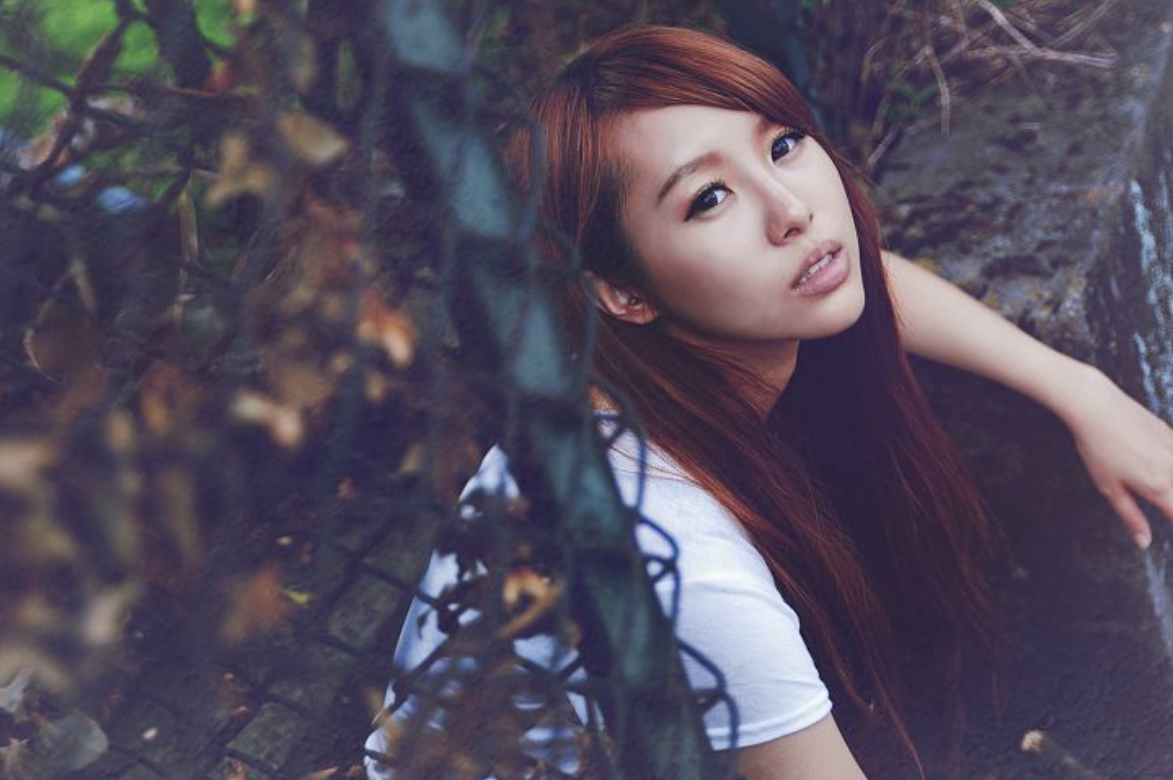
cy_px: 247
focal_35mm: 64
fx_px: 2083
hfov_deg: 31.3
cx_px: 442
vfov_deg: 21.1
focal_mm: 46
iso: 200
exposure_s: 1/400
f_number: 2.8
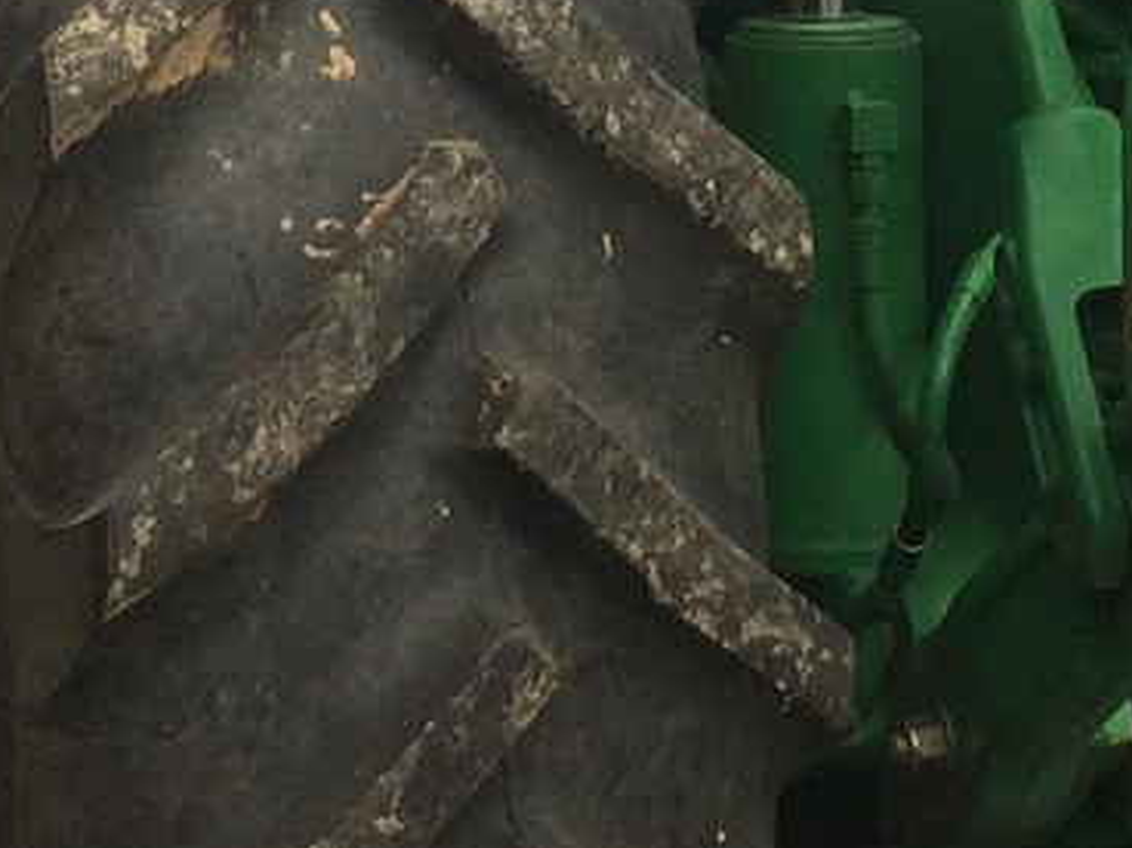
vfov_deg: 9.0
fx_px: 5296
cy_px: -364
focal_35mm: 162
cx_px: 898
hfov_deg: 12.2
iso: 32
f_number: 2.2
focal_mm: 4.15
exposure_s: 1/1799
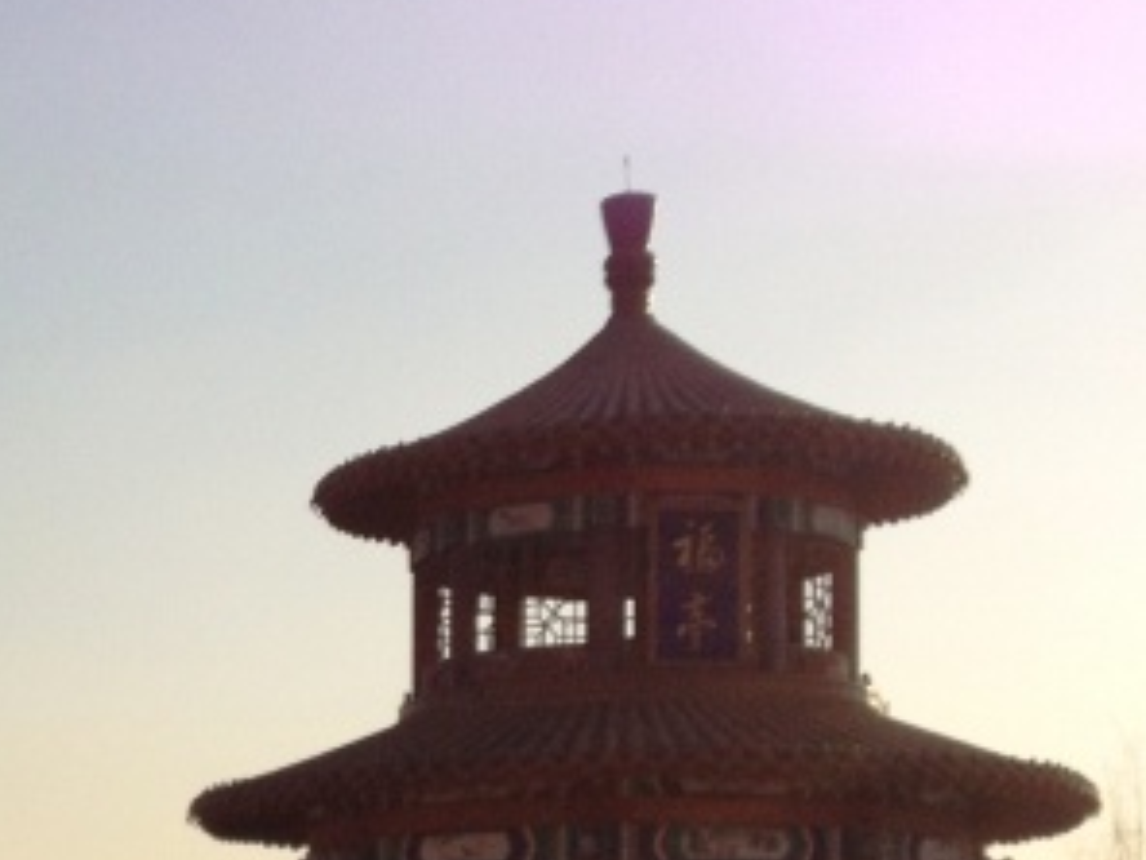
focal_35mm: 121
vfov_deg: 12.1
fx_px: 4006
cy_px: 934
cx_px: -155
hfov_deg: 15.8
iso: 64
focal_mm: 4.28
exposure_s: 1/3067
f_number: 2.4
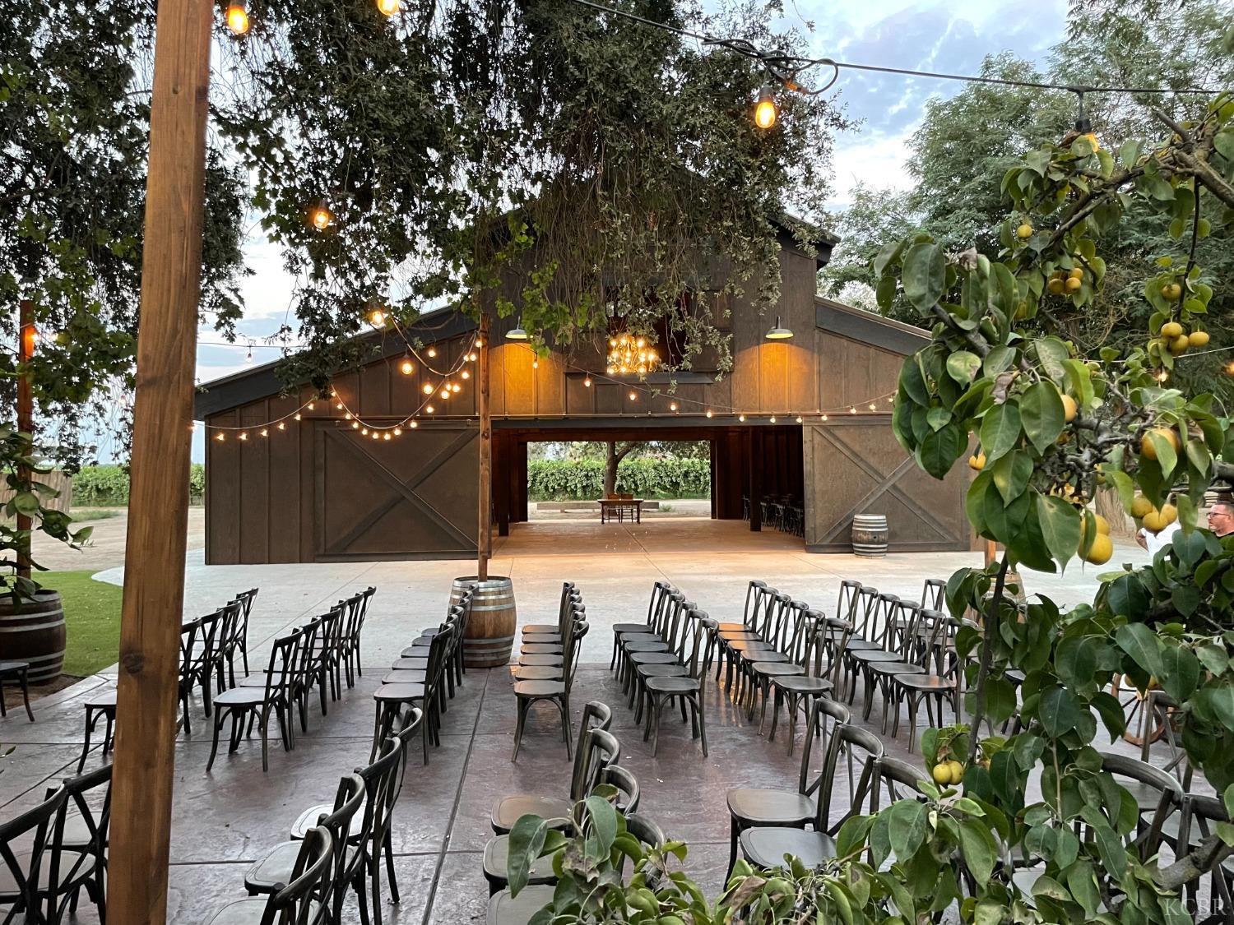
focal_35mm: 26
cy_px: 462
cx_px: 617
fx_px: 927
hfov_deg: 67.3
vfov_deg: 53.1
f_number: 1.6
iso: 400
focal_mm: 4.2
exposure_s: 1/60
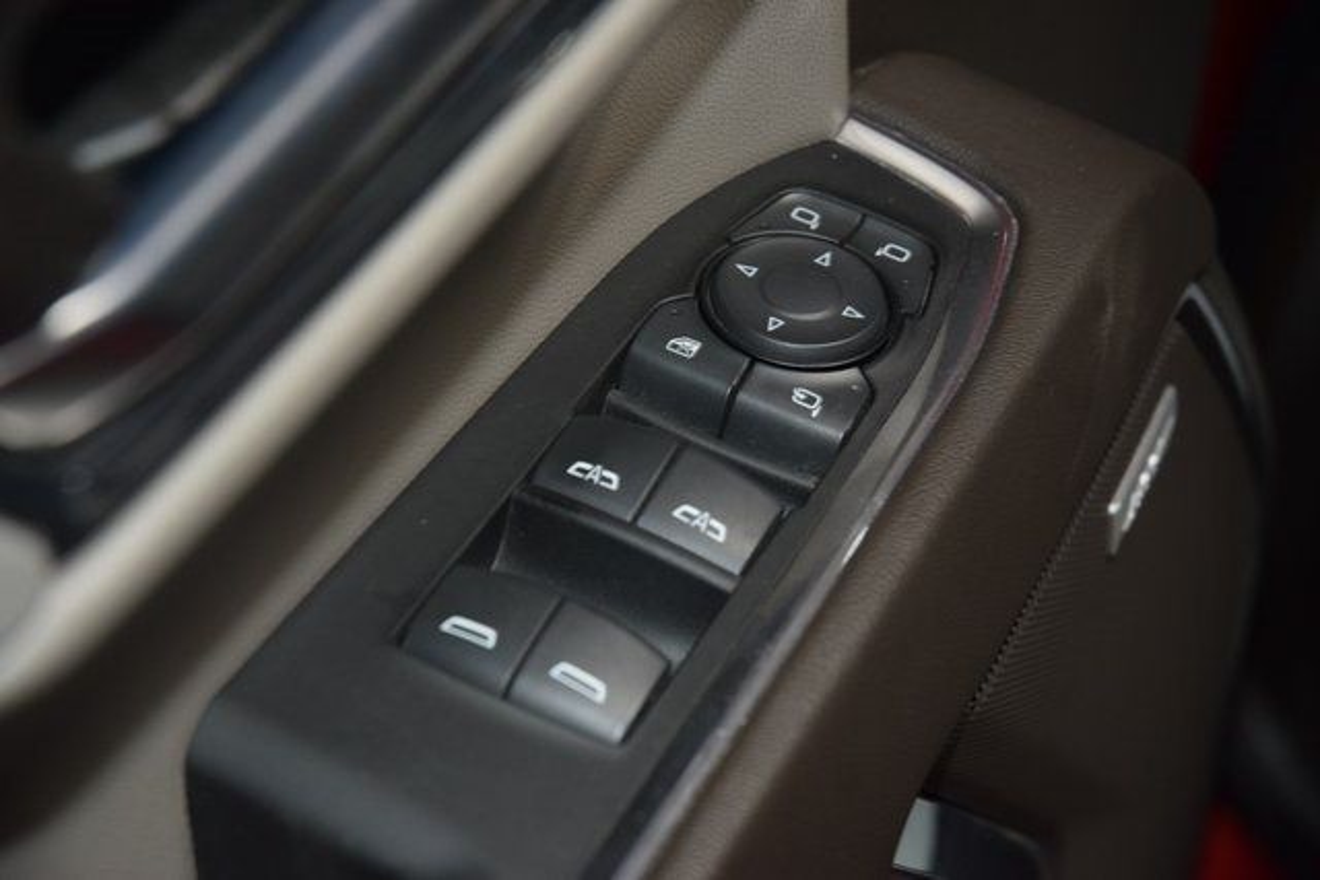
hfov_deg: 19.5
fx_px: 3851
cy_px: 440
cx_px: 660
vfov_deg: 13.0
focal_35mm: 105
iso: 1000
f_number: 4.5
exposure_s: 1/60
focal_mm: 70
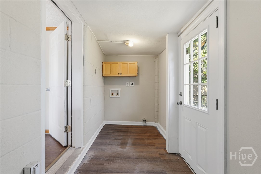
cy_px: 87
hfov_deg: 96.7
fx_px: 116
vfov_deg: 73.8
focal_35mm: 16
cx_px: 130
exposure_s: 1/500
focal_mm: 16
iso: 320
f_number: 9
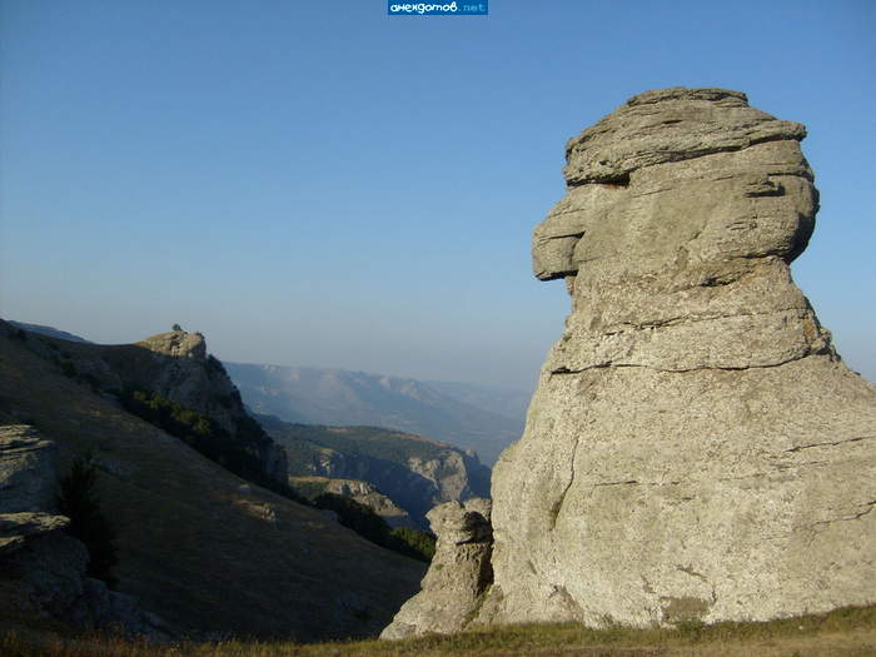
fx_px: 886
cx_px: 438
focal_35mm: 35
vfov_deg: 40.7
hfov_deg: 52.6
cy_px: 328
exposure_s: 1/250
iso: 80
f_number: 7.1
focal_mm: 5.8
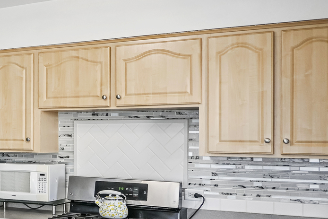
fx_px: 510
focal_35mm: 56
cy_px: 242
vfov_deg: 22.8
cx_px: -41
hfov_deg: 31.3
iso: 450
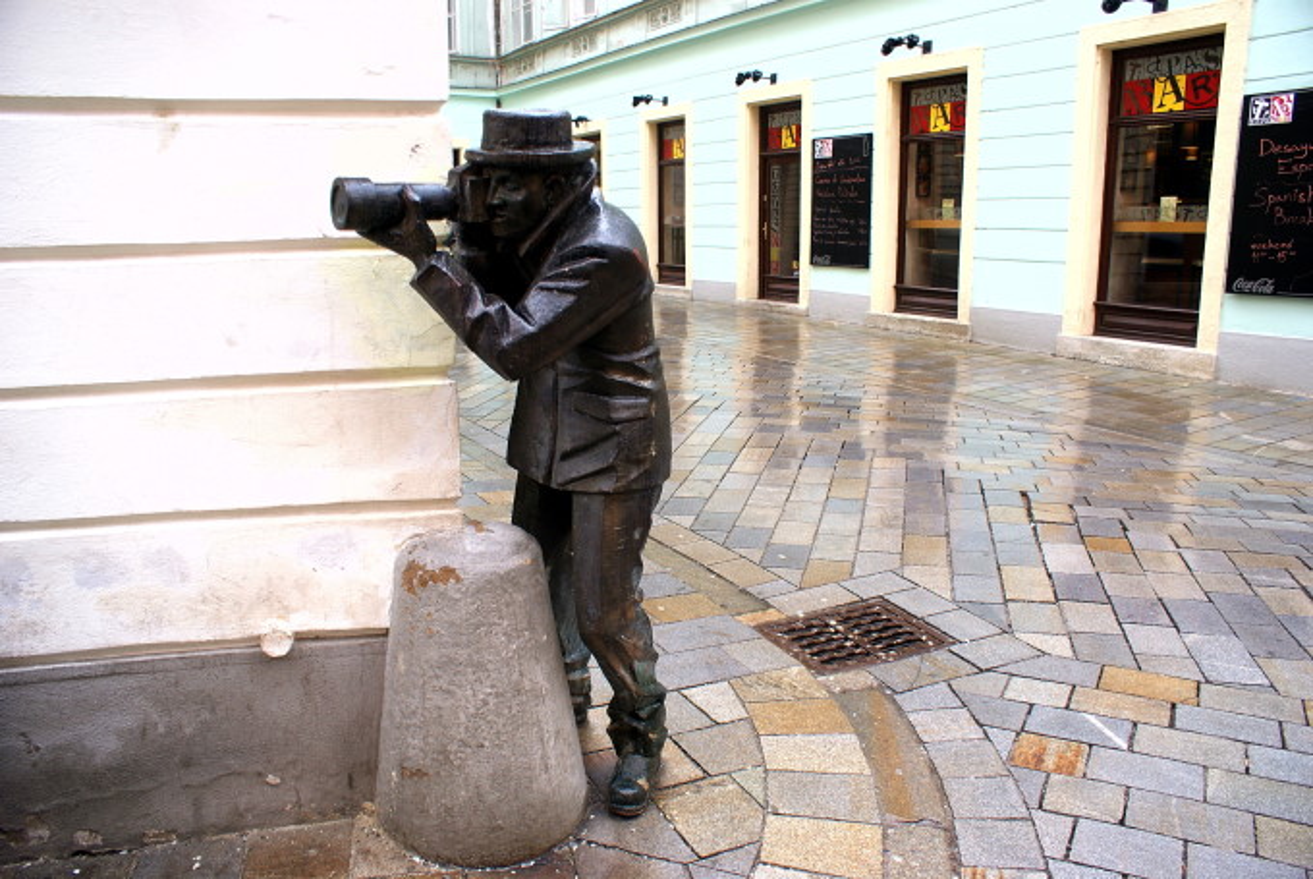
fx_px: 986
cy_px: 440
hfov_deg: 67.3
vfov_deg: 48.0
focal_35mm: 27
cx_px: 656
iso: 100
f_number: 4
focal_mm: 18
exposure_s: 1/30
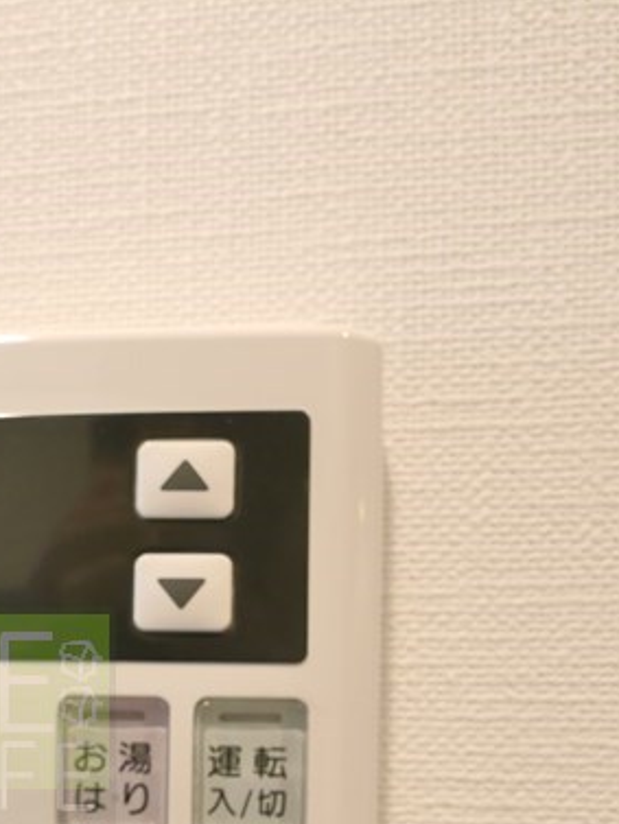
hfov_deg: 34.4
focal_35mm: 38
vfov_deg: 45.1
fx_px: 906
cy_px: 719
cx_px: 4
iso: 640
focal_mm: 7
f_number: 4
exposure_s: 1/60
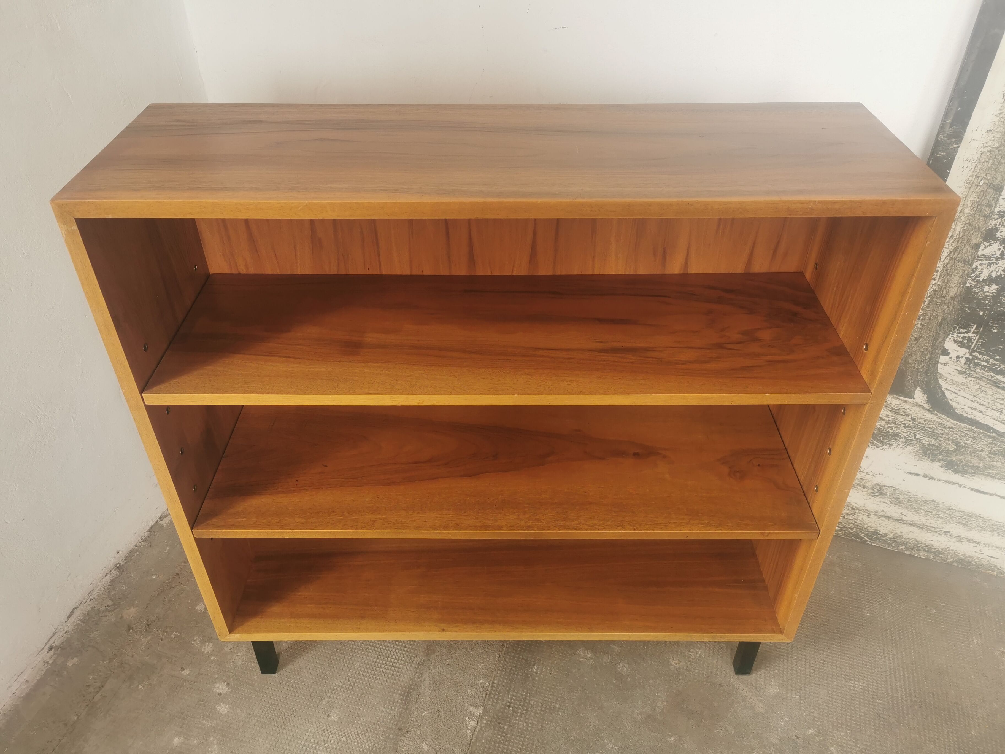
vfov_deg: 51.4
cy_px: 377
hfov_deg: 65.3
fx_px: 784
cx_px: 502
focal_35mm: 27
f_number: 1.6
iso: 64
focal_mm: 5.56
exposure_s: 1/100
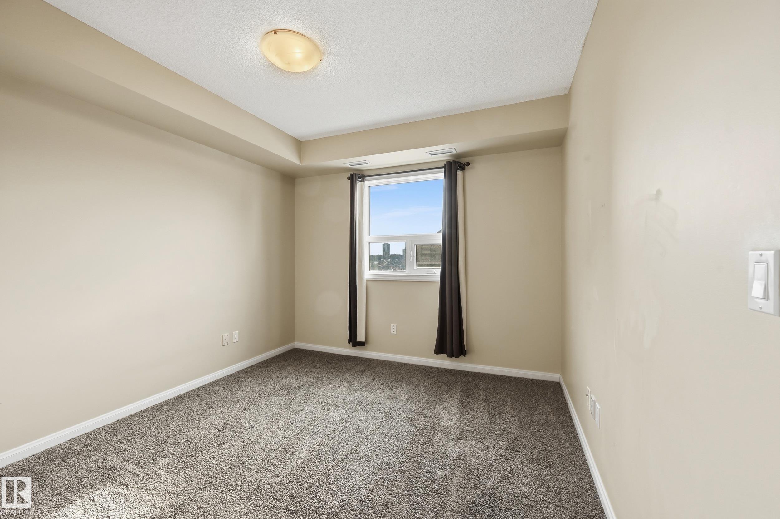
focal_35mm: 14
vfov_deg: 81.1
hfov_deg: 104.3
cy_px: 260
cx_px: 390
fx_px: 303
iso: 100
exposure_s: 1/125
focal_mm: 14
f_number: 8
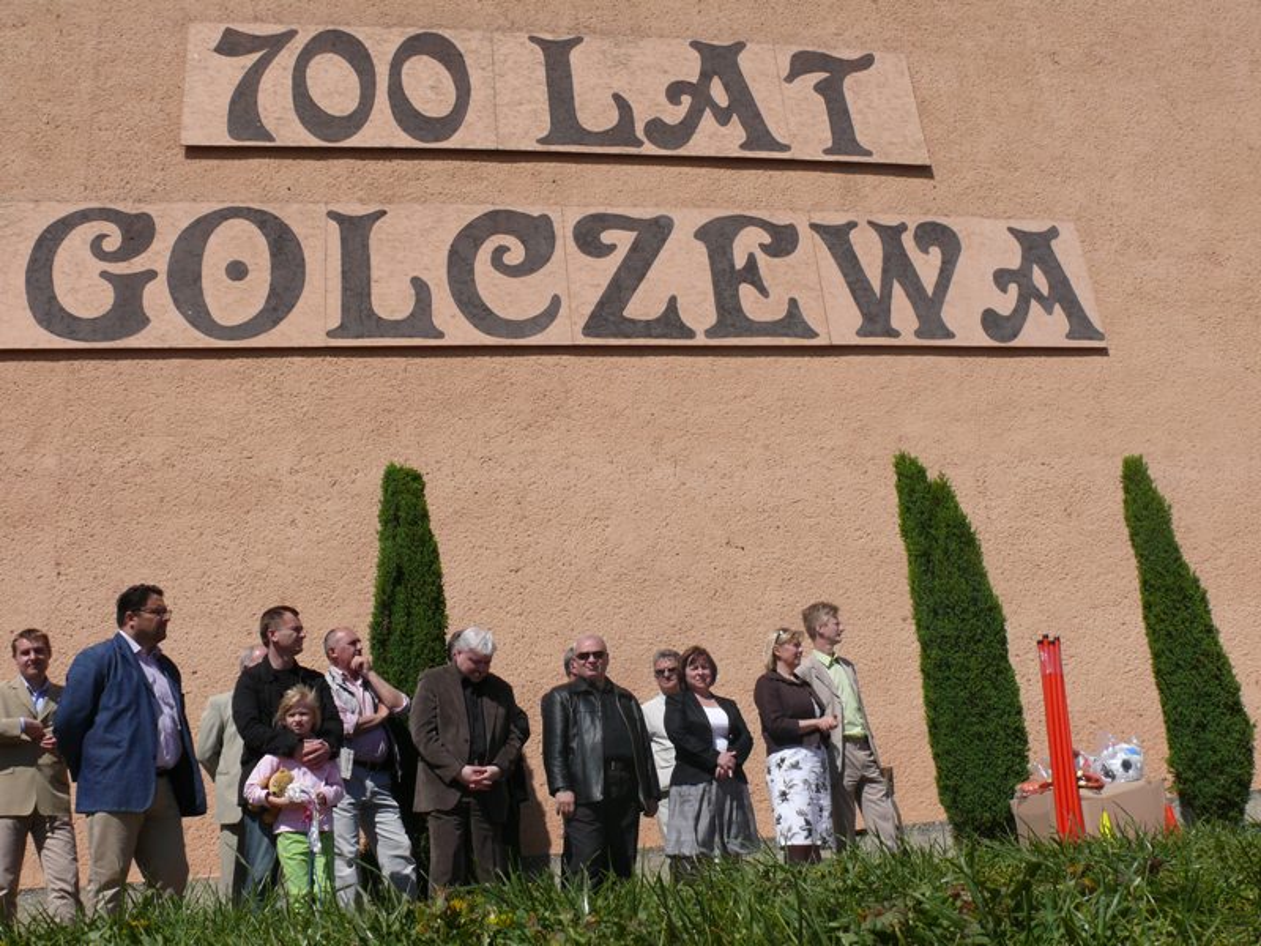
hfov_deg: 52.6
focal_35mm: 35
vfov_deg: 40.7
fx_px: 1275
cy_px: 473
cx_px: 630
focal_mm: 7.4
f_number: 8
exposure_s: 1/500
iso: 100
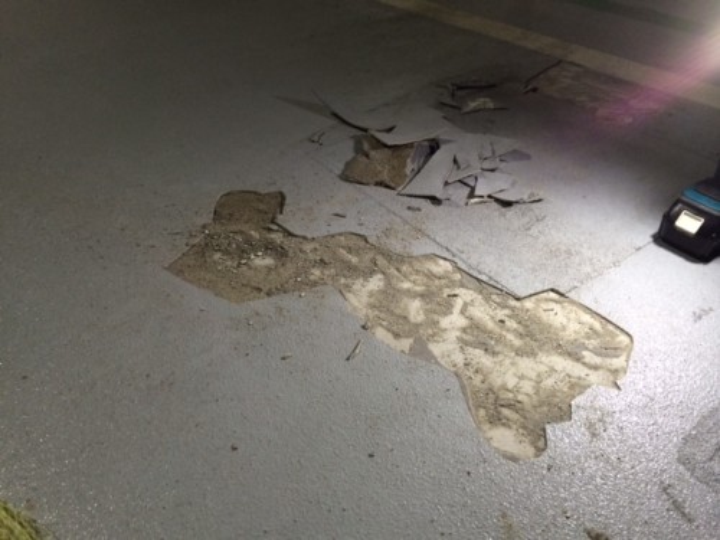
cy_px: 270
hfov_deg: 60.0
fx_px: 624
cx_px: 360
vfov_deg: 46.8
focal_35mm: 30
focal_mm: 4.12
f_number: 2.2
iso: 100
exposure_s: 1/30
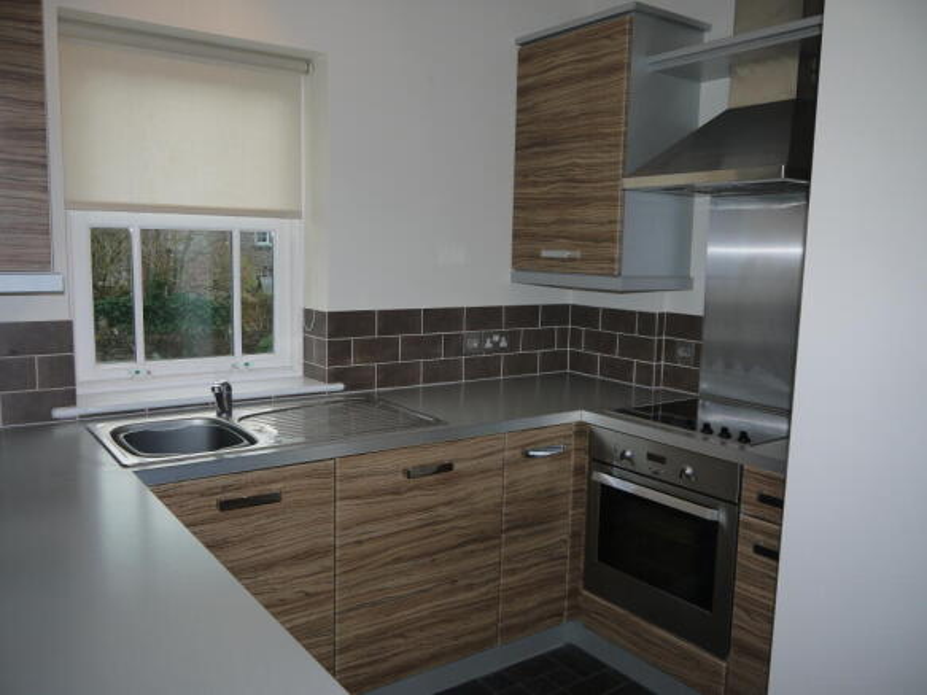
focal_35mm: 28
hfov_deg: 63.5
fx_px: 750
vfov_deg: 49.7
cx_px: 464
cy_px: 348
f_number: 3.5
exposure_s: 1/125
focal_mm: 14
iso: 160
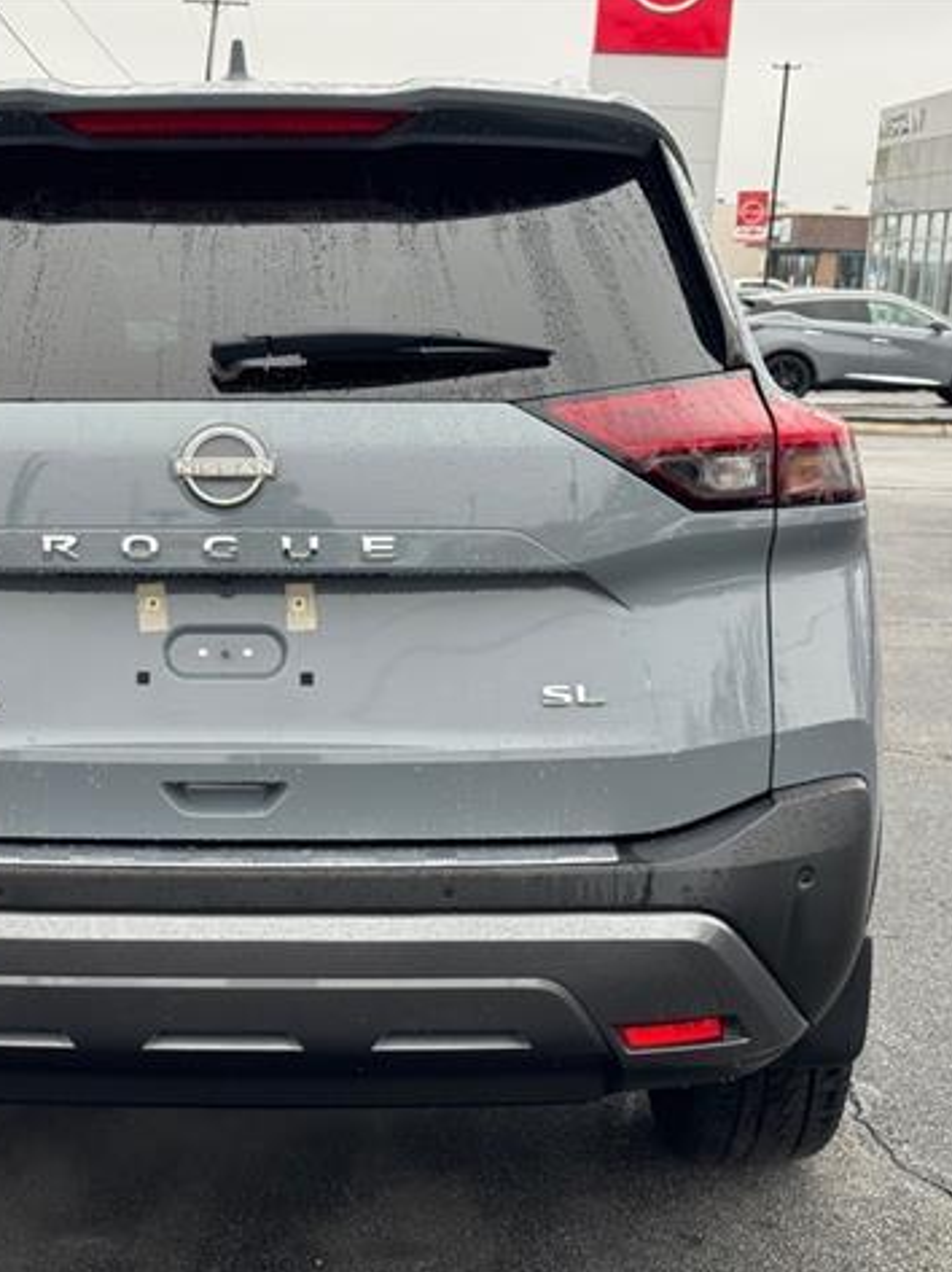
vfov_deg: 29.8
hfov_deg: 22.3
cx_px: 221
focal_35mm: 65
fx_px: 2387
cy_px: 637
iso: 64
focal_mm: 6.76
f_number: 1.78
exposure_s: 1/425
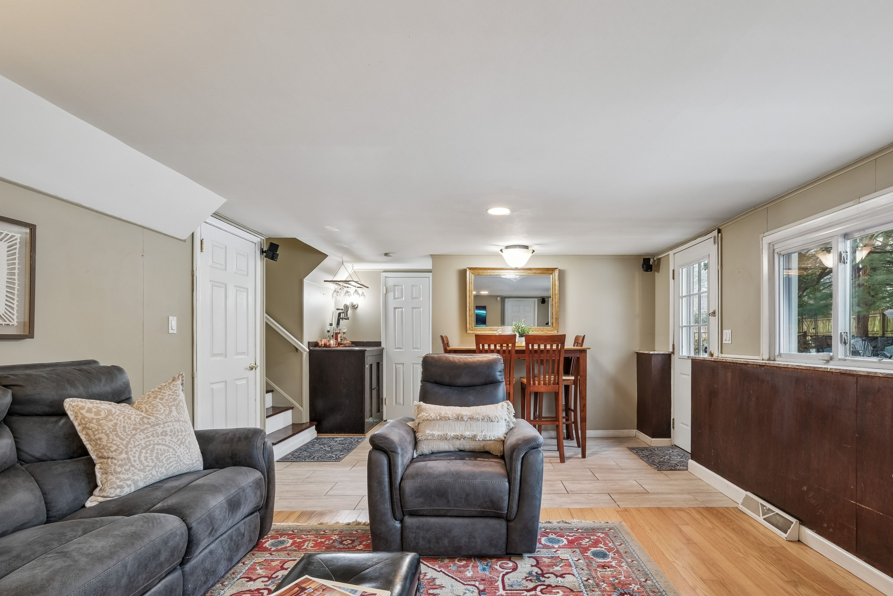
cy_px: 334
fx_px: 422
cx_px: 487
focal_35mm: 17
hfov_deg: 93.0
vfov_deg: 70.2
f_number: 8
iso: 320
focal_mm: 8
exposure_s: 1/1.67
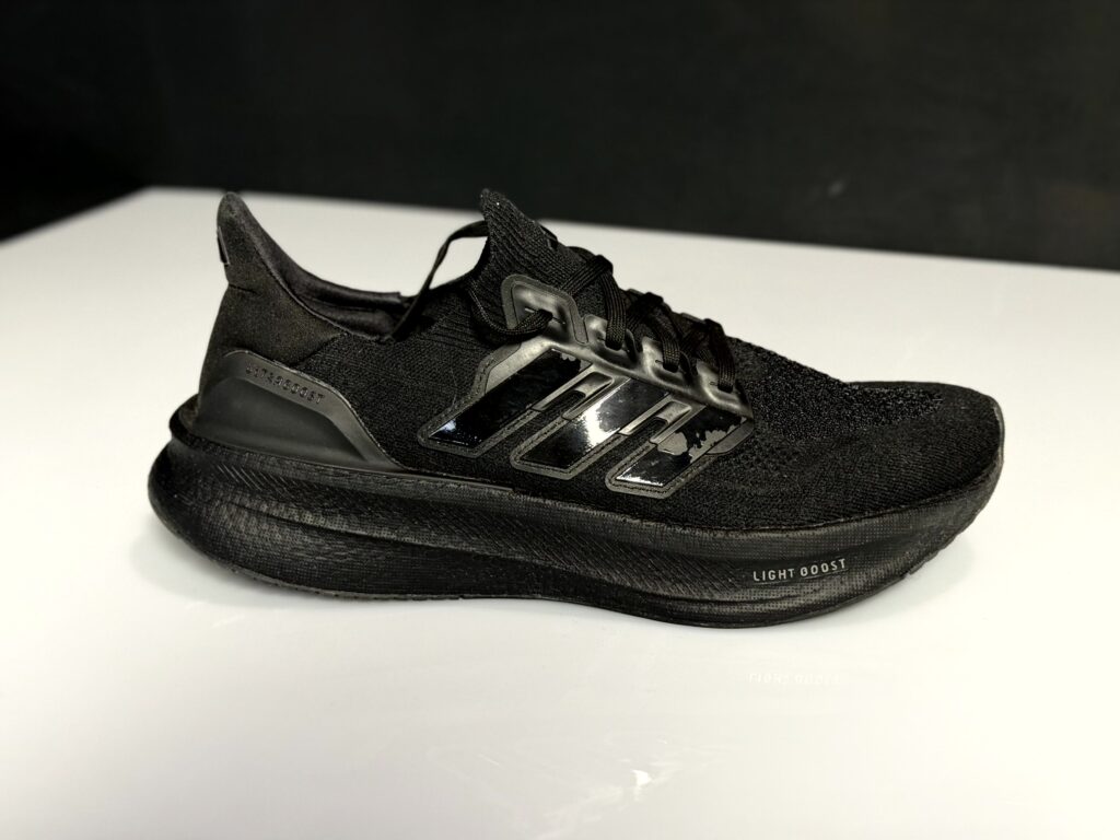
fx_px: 1553
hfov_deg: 39.7
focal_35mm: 48
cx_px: 560
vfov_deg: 30.3
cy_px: 420
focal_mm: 6.76
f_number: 1.78
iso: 400
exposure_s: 1/33
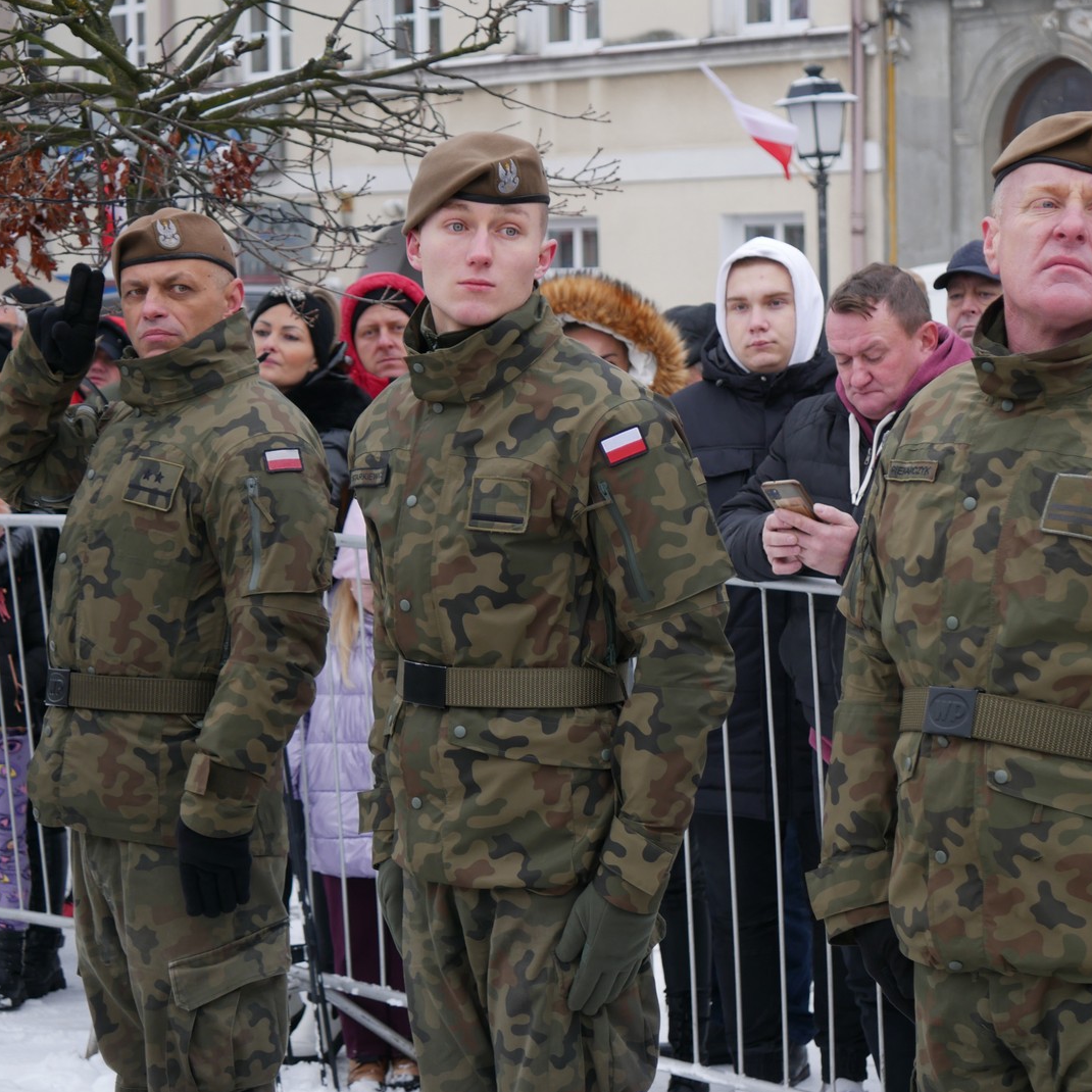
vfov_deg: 16.3
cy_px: 548
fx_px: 3819
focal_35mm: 107
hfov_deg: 16.2
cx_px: 725
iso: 200
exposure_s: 1/160
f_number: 4
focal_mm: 45
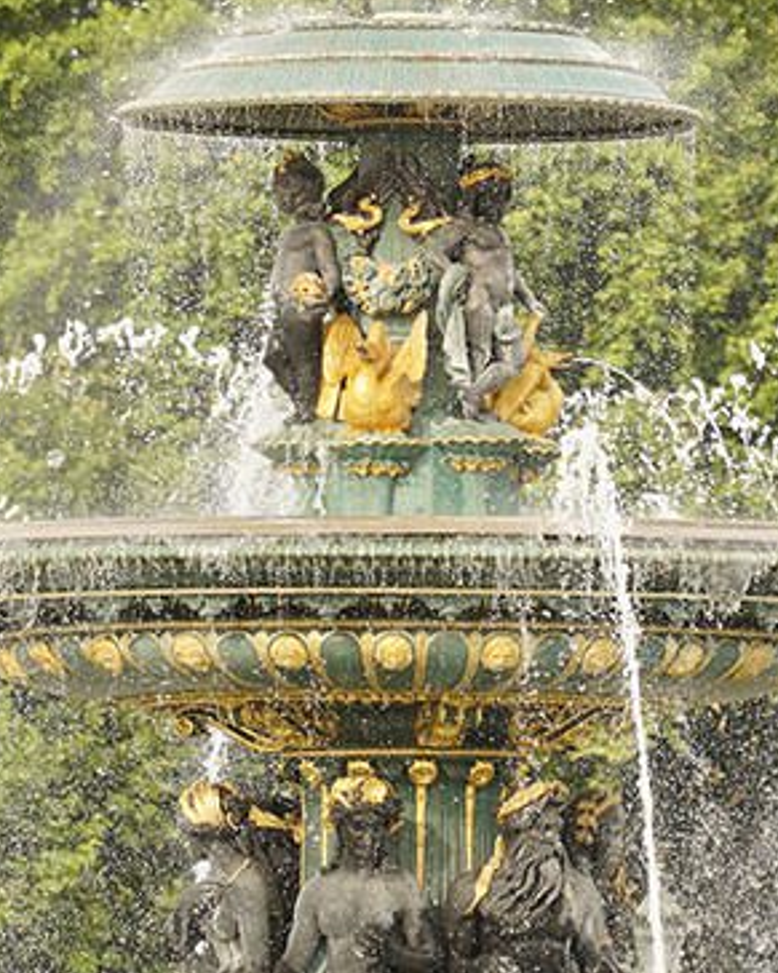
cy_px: 180
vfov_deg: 3.1
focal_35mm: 618
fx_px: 17795
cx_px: 540
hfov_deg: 2.5
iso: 250
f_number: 4
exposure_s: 1/640
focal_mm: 200
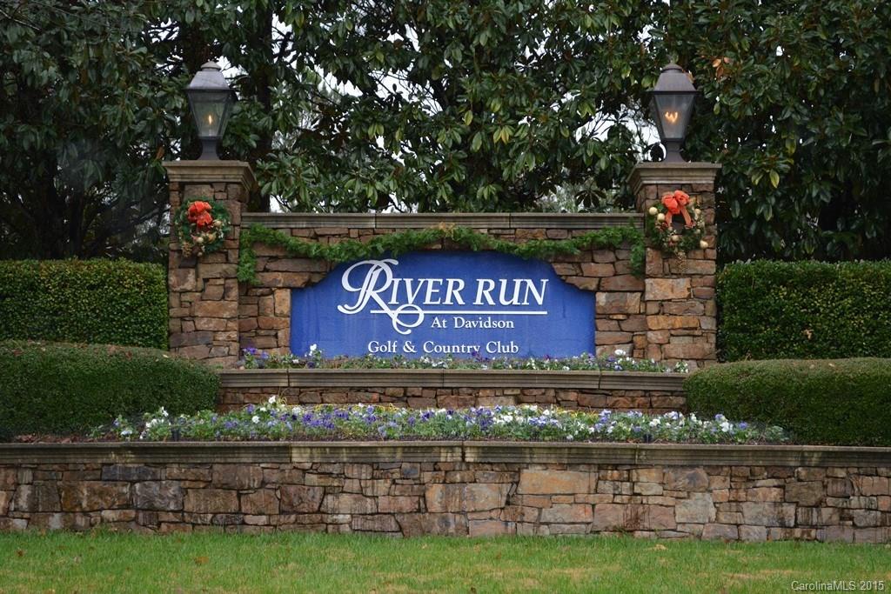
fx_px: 1708
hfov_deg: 29.2
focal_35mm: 69
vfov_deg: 19.7
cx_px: 446
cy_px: 297
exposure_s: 1/200
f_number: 5.3
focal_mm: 46
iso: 640
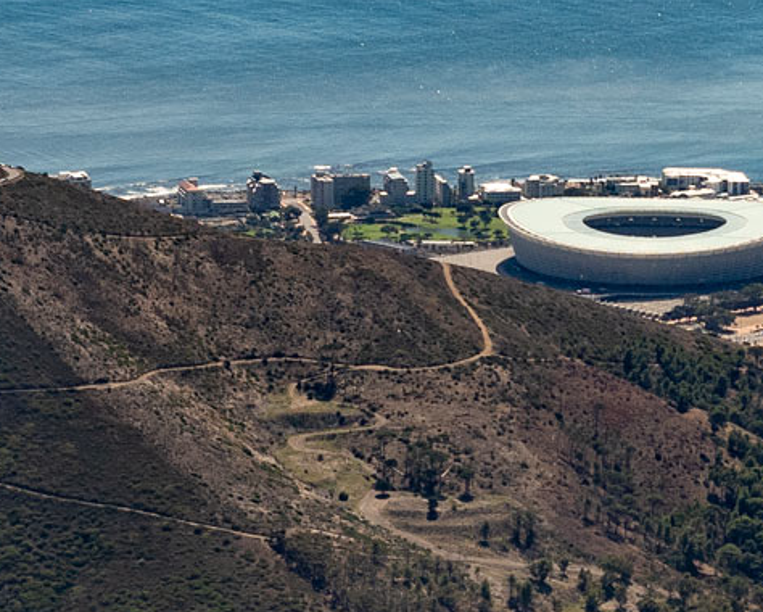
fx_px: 7142
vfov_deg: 4.9
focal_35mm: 316
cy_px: 448
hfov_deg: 6.1
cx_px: 1109
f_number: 5.6
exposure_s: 1/1250
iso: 200
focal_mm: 40
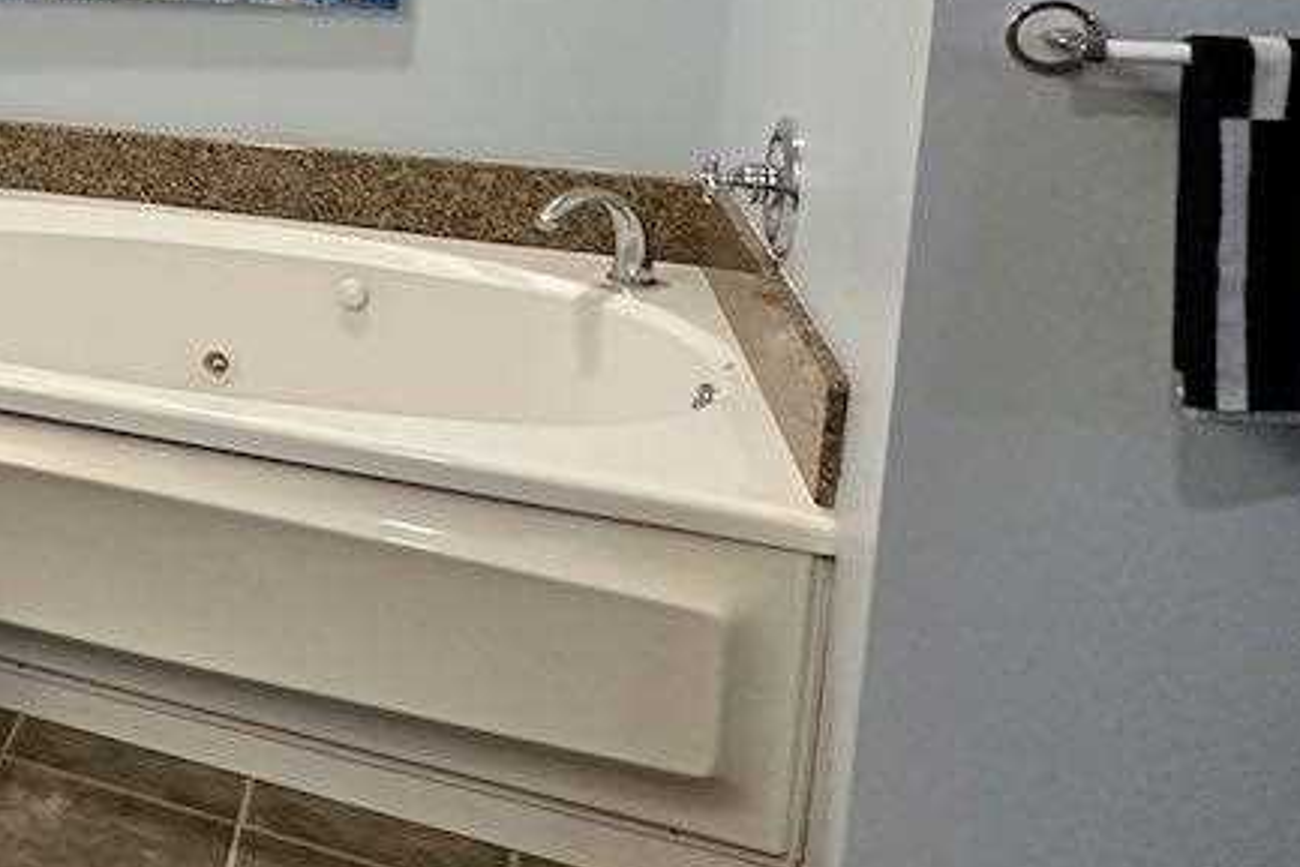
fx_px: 1553
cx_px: -342
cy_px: 3
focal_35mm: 43
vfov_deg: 29.2
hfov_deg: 34.2
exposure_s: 1/60
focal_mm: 2.22
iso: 250
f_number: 2.2
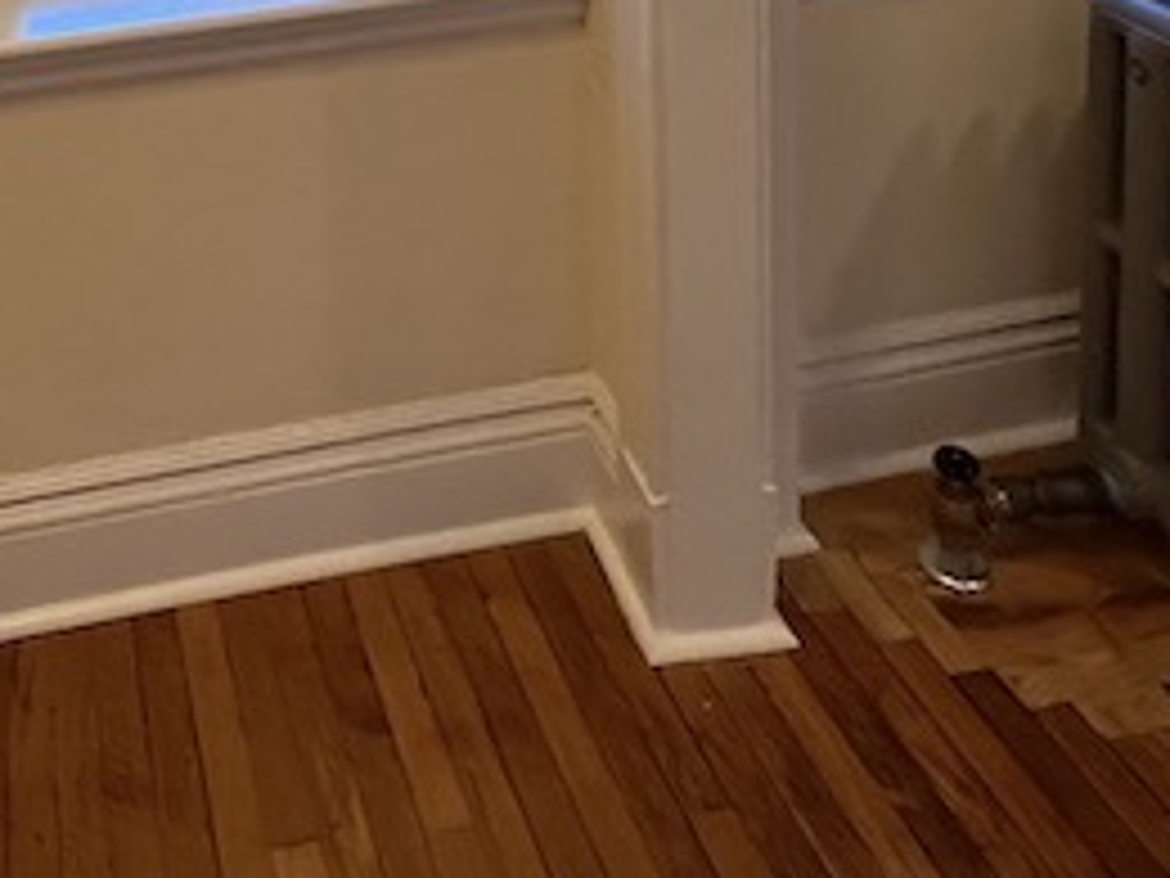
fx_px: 1352
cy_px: -356
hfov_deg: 44.3
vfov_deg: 27.6
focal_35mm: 40
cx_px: 220
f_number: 1.8
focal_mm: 1.57
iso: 200
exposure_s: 1/120
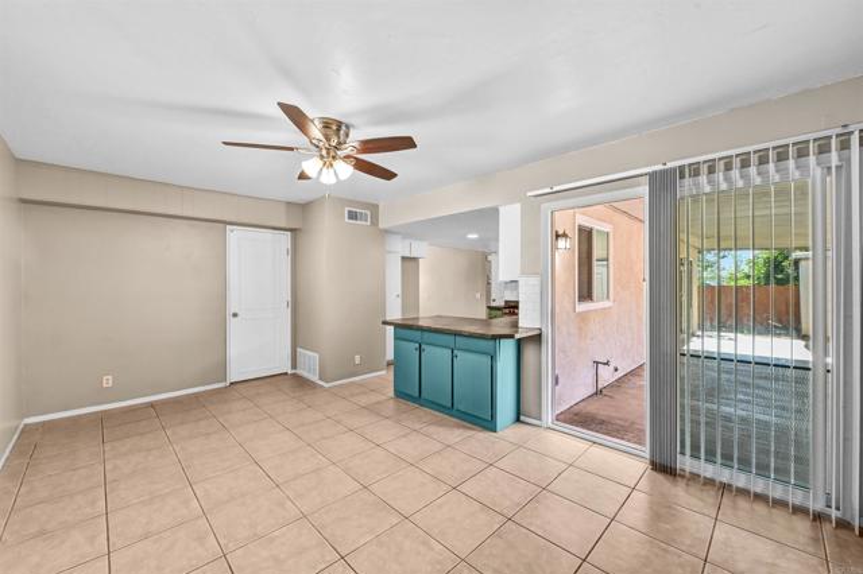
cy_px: 287
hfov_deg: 104.3
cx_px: 432
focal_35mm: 14
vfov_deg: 81.1
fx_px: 335
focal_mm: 14
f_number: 8
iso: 400
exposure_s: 1/40
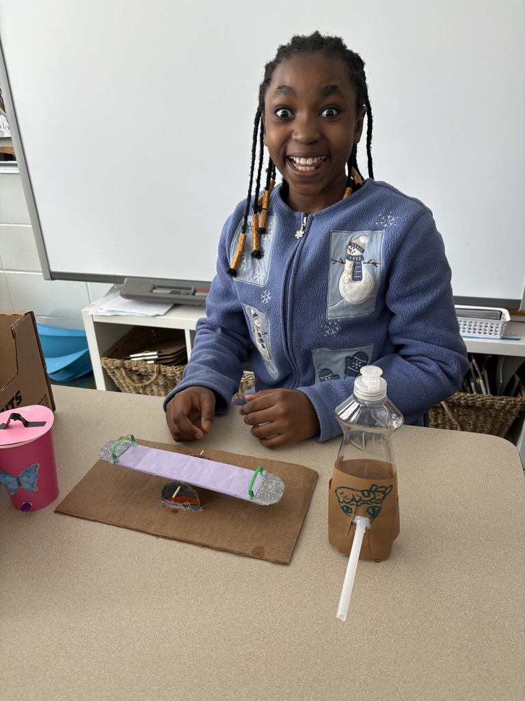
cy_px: 350
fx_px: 526
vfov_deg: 67.3
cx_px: 262
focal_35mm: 26
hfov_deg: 53.1
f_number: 1.6
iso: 100
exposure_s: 1/60
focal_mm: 5.96
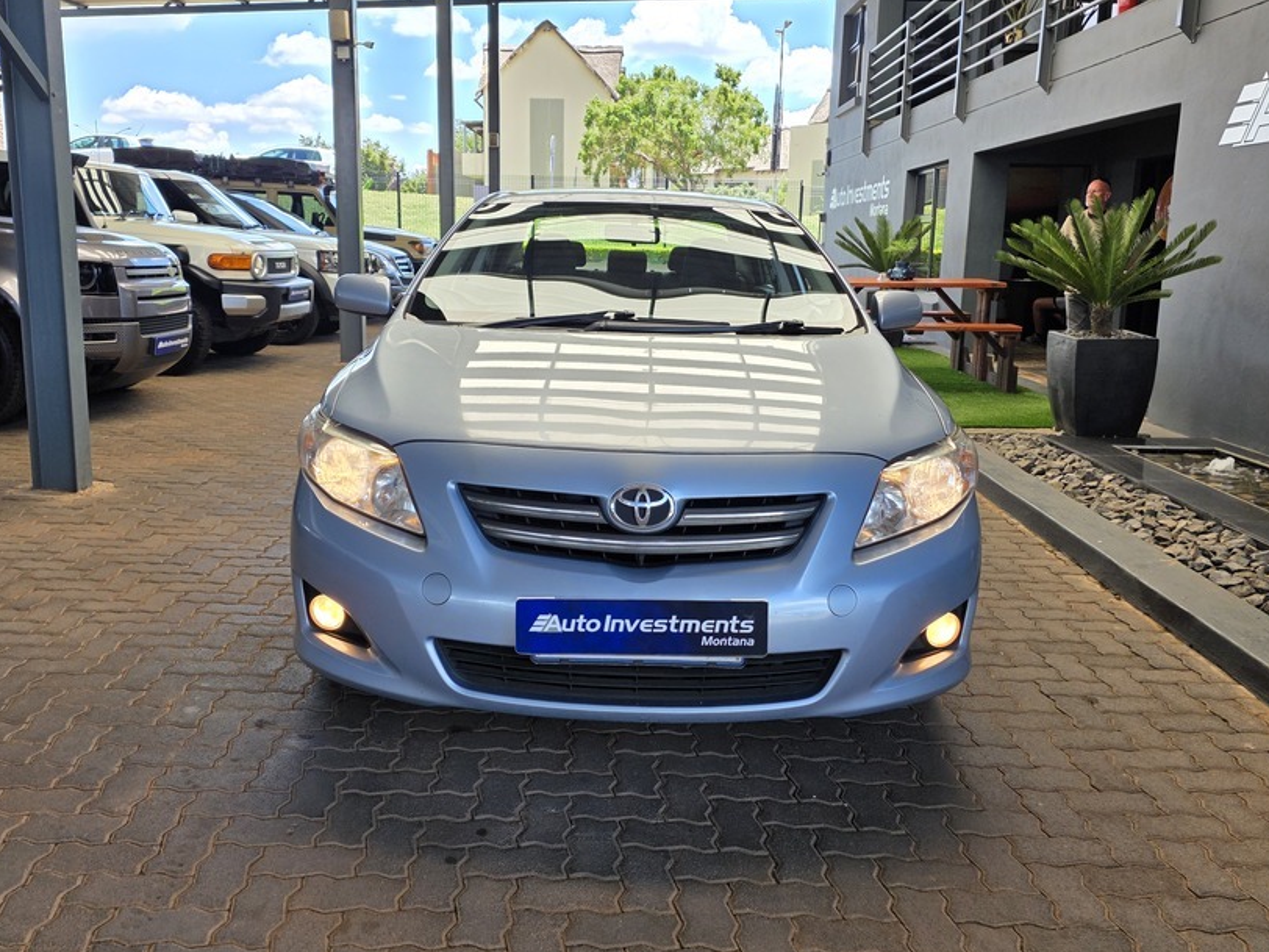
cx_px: 616
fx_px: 1063
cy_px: 419
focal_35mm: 29
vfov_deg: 48.1
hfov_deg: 61.6
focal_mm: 6.25
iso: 32
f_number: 1.7
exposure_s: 1/359
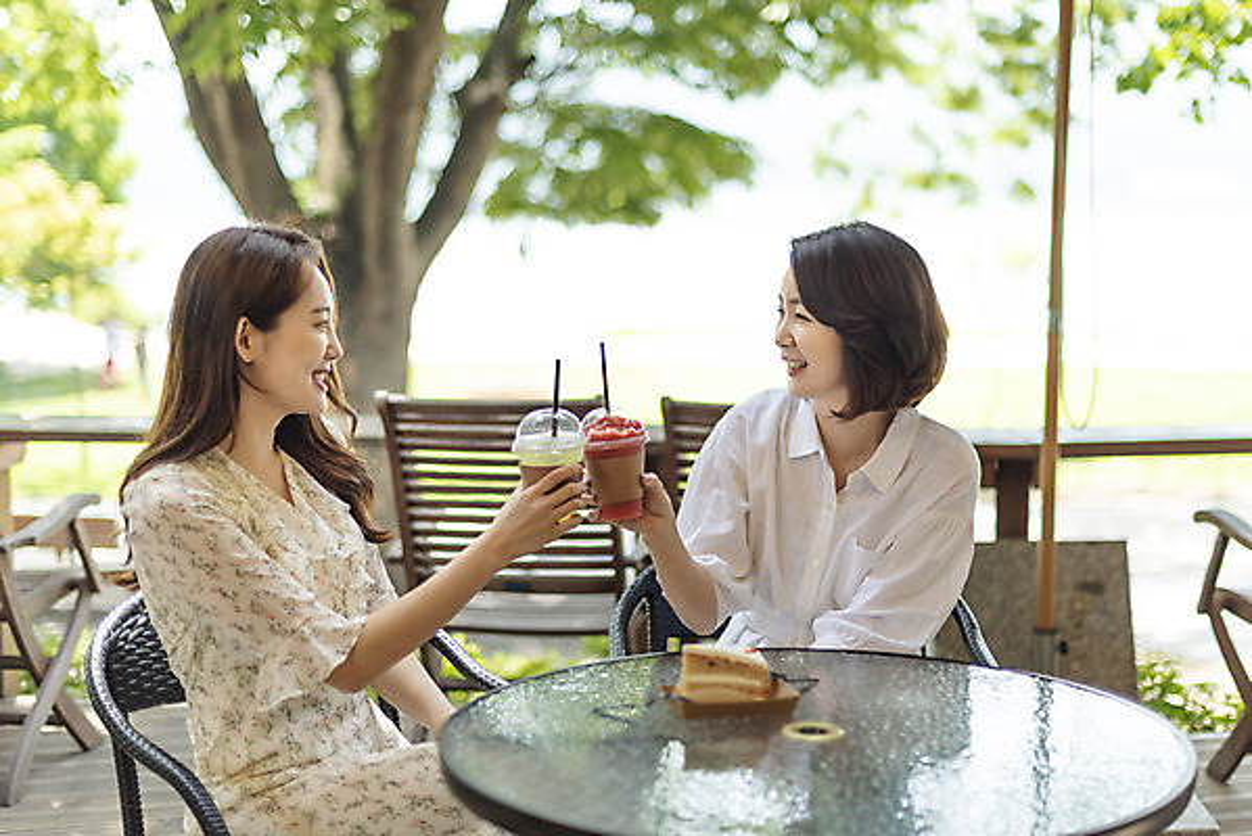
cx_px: 626
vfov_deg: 27.0
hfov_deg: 39.6
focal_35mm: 50
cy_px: 418
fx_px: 1740
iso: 100
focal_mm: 50
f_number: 1.8
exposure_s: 1/1250
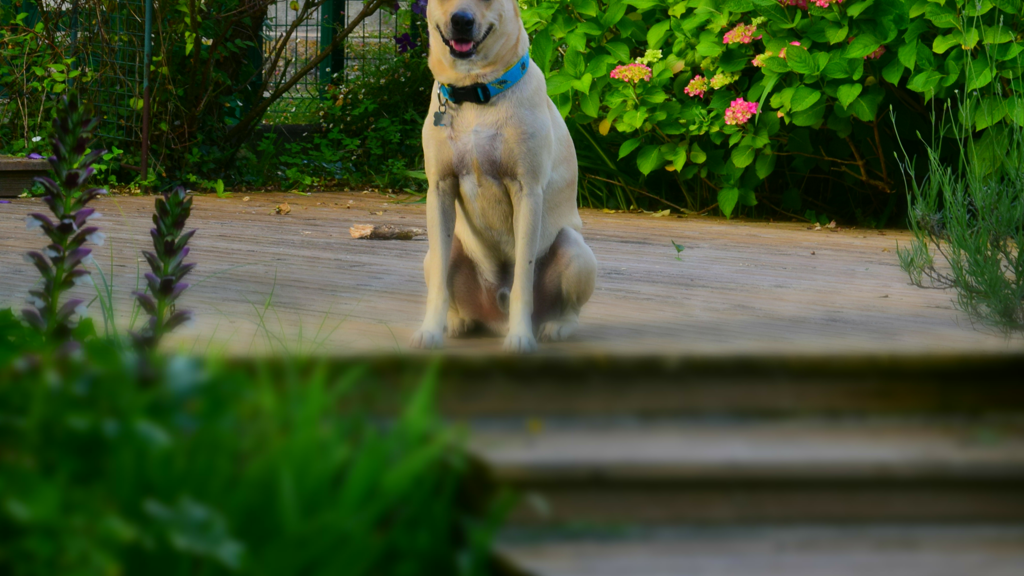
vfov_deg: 8.2
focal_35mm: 148
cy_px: 92
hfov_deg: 14.5
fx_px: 4019
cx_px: 531
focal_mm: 62
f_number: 8
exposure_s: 1/60
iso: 400
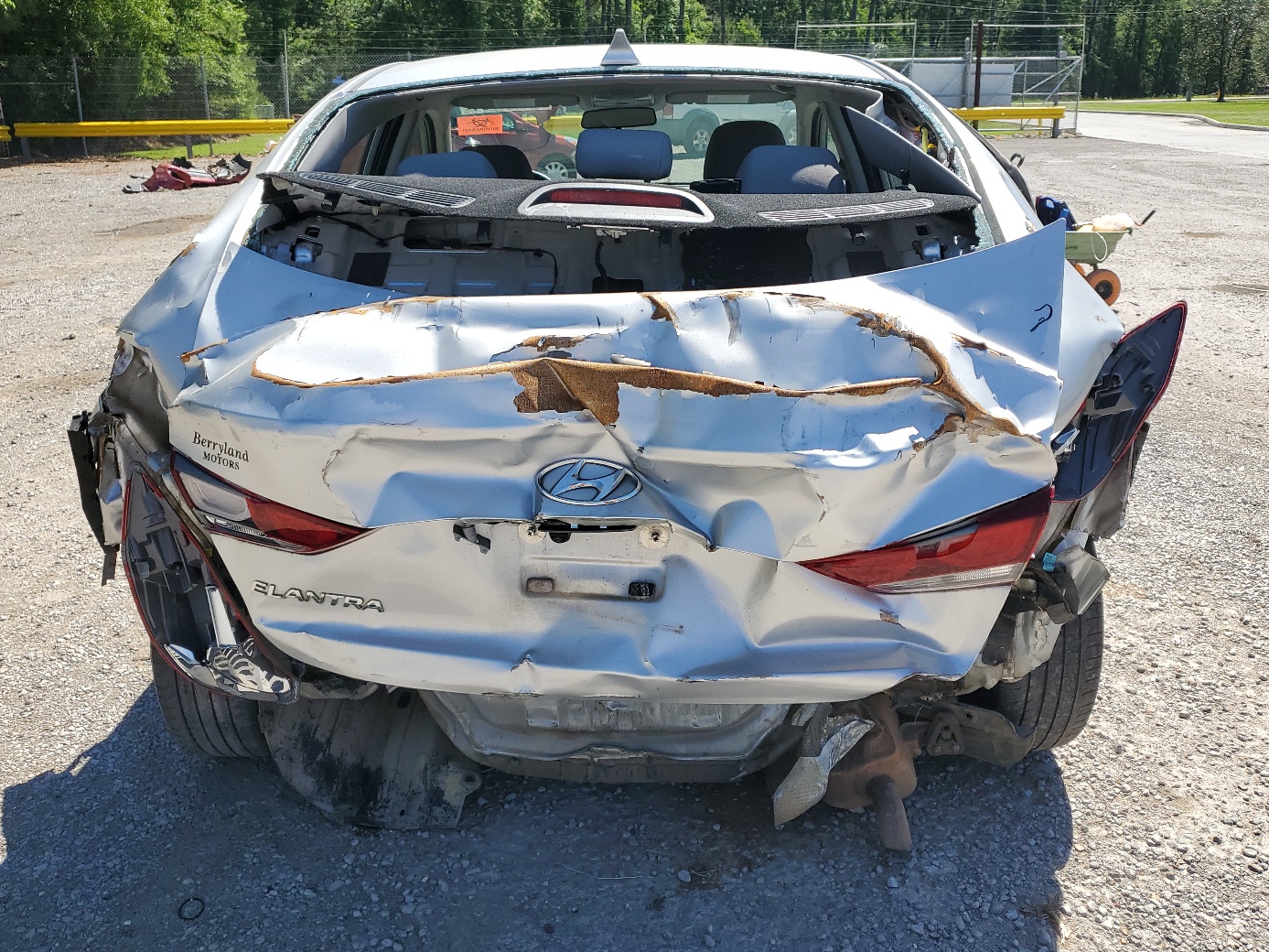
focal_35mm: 30
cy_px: 459
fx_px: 1100
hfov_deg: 59.9
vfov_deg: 46.8
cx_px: 608
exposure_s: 1/2500
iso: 50
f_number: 1.5
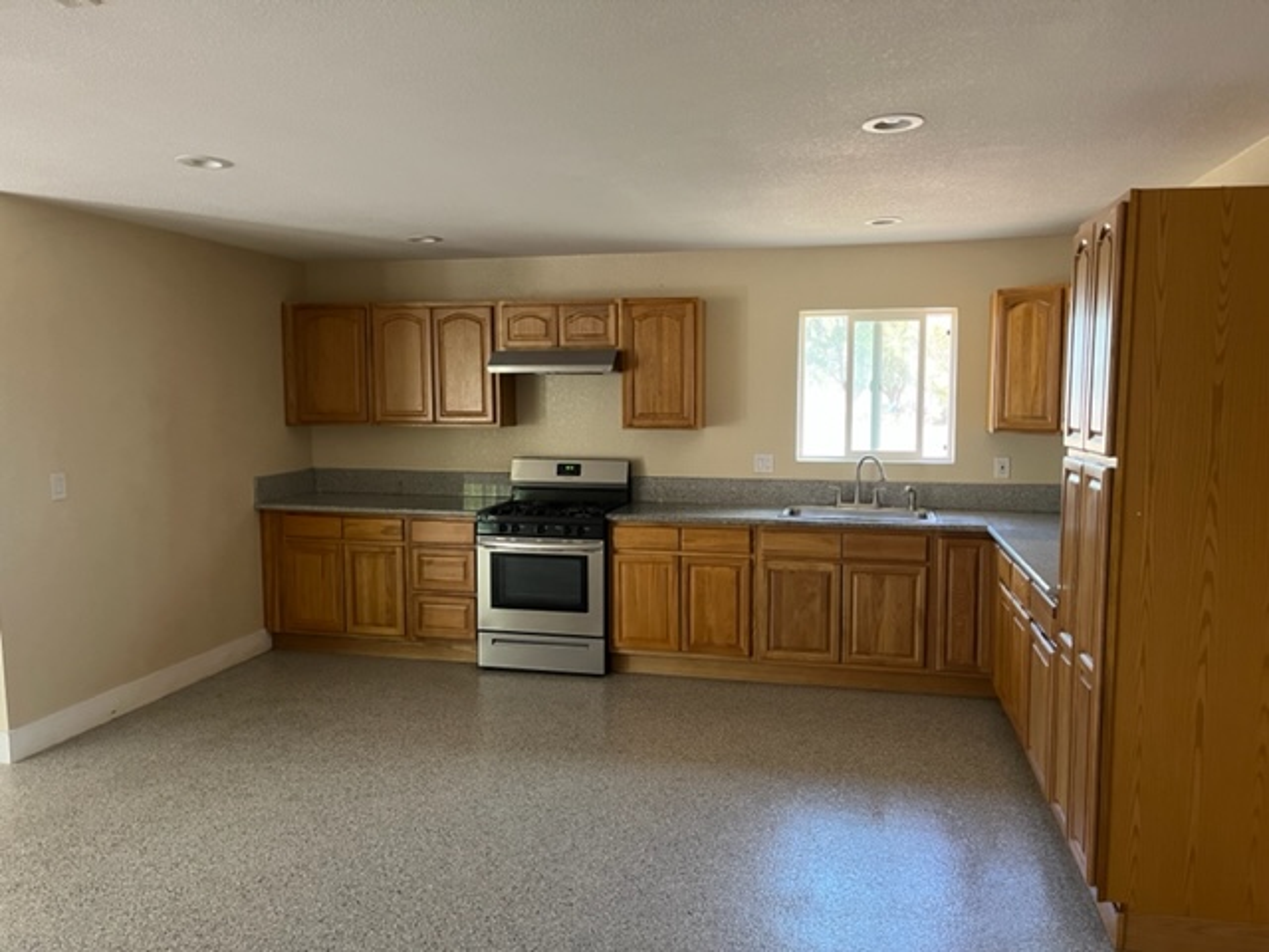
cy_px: 476
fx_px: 953
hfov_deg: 67.3
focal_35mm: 26
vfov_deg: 53.1
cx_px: 634
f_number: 1.6
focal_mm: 5.1
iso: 250
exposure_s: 1/60
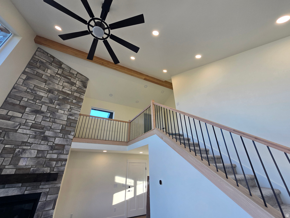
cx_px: 145
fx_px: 109
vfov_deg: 89.9
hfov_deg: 106.2
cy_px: 109
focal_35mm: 13
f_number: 2.2
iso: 50
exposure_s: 1/120
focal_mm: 2.2
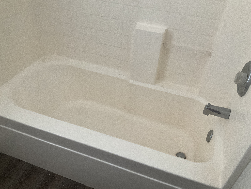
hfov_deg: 61.7
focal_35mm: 29
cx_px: 126
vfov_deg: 48.2
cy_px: 94
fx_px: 210
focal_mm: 3
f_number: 1.8
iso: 125
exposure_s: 1/60
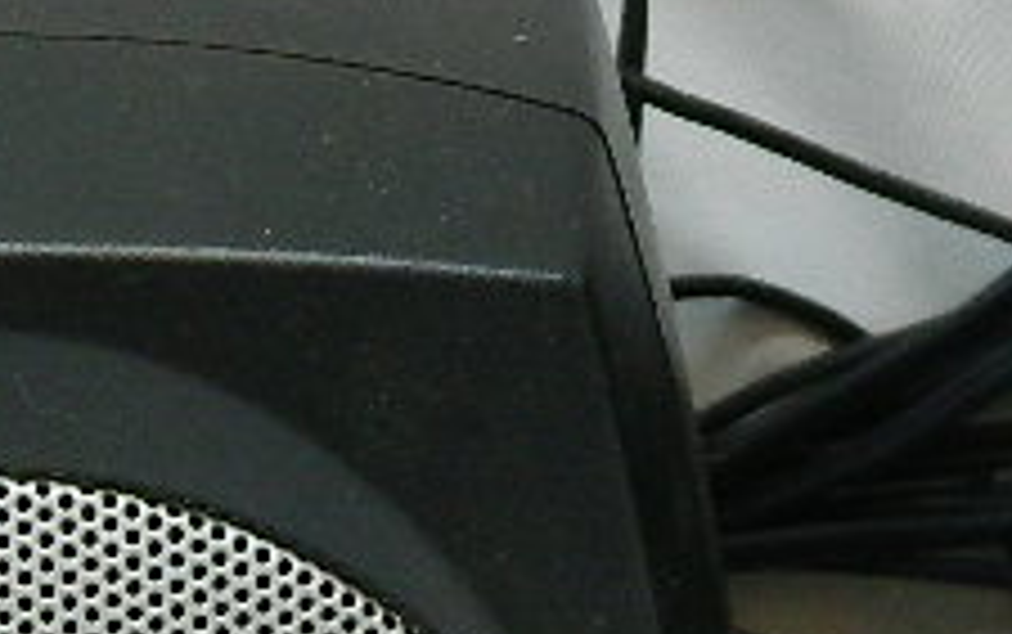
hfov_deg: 7.6
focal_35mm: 275
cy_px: 1093
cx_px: 945
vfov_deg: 4.7
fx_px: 7590
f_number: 3.8
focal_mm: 10.2
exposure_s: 1/50
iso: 200
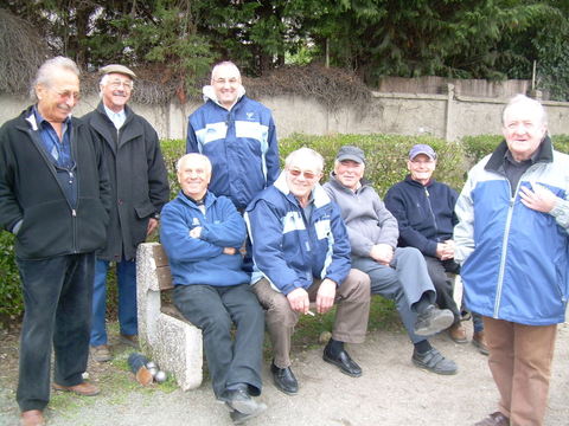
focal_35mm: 38
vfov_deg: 37.7
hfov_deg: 49.0
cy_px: 213
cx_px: 284
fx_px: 625
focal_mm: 6.3
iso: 50
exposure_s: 1/30
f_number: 2.8
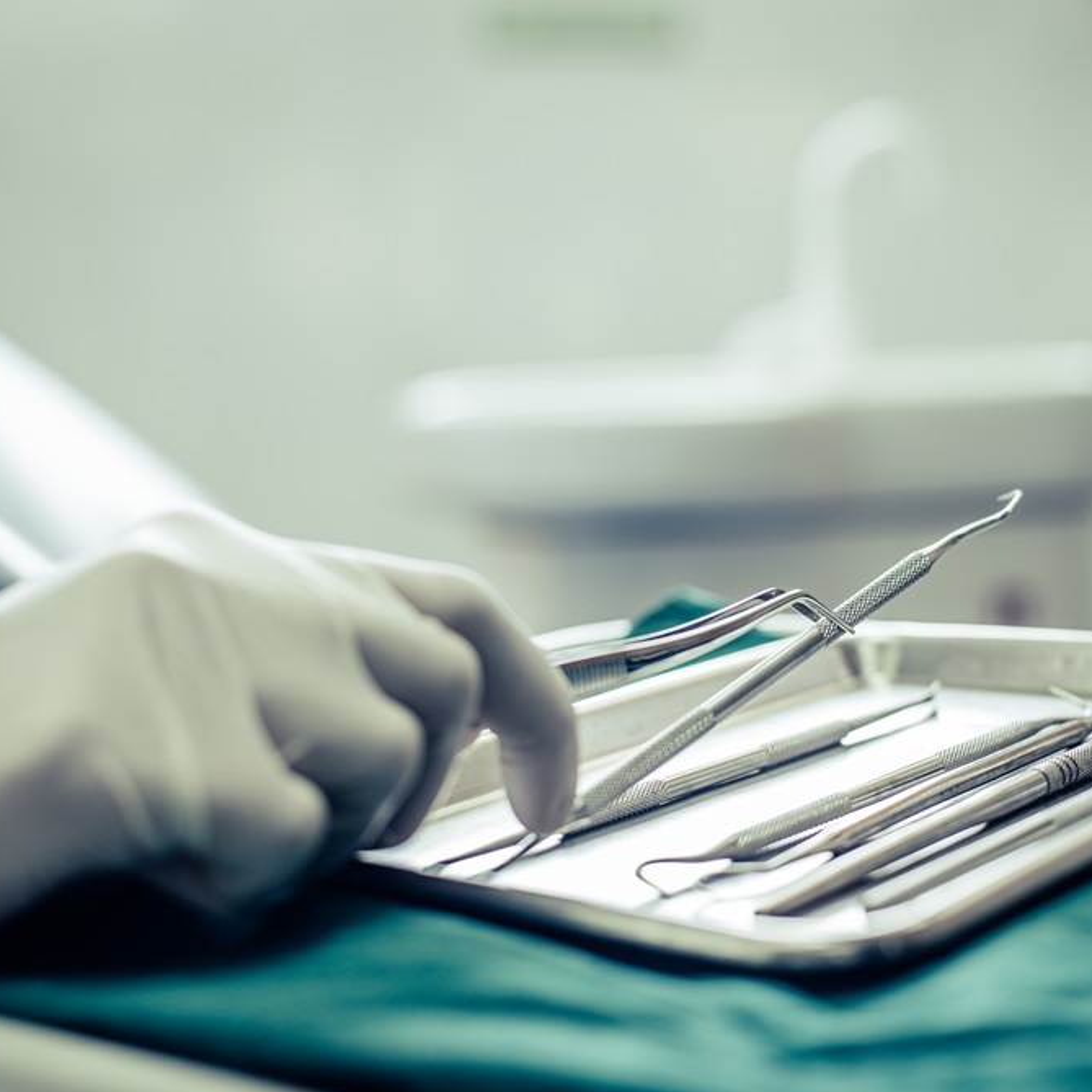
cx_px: 712
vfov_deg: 26.5
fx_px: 2320
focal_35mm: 65
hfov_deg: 26.4
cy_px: 554
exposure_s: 1/80
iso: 400
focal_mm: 50
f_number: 2.8
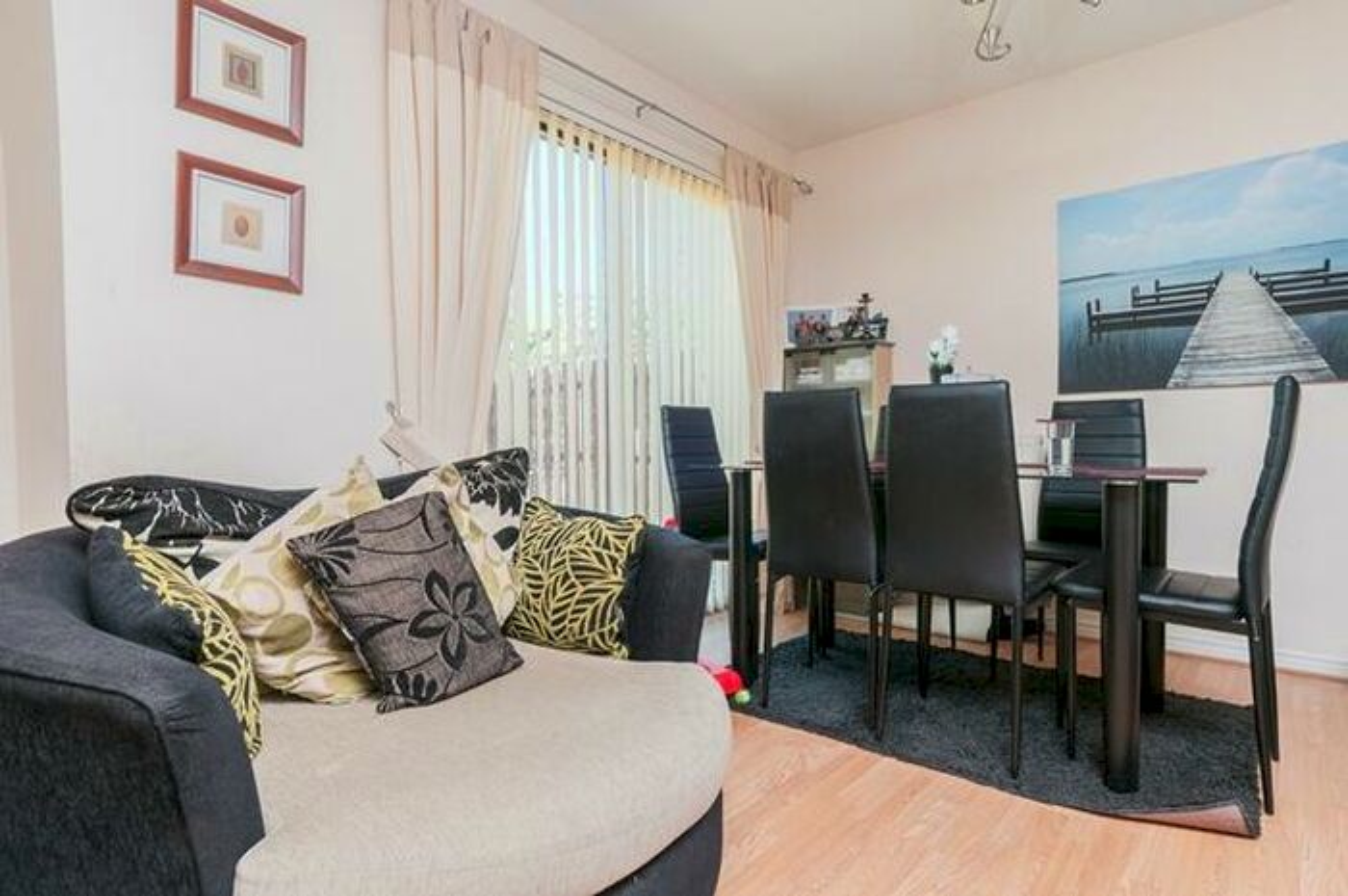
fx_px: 673
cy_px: 448
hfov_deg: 90.1
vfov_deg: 67.3
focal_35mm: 18
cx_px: 674
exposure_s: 1/15
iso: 200
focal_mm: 12
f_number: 11
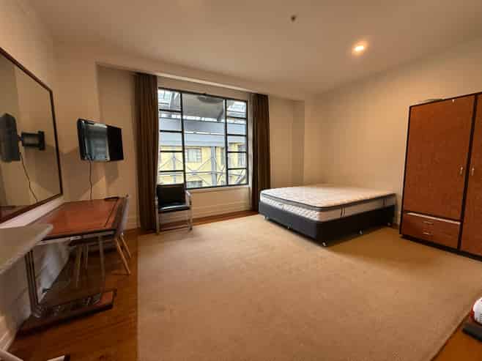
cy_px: 180
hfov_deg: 102.1
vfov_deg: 85.6
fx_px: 195
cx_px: 241
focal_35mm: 14
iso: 160
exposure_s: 1/100
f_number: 2.2
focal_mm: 2.22
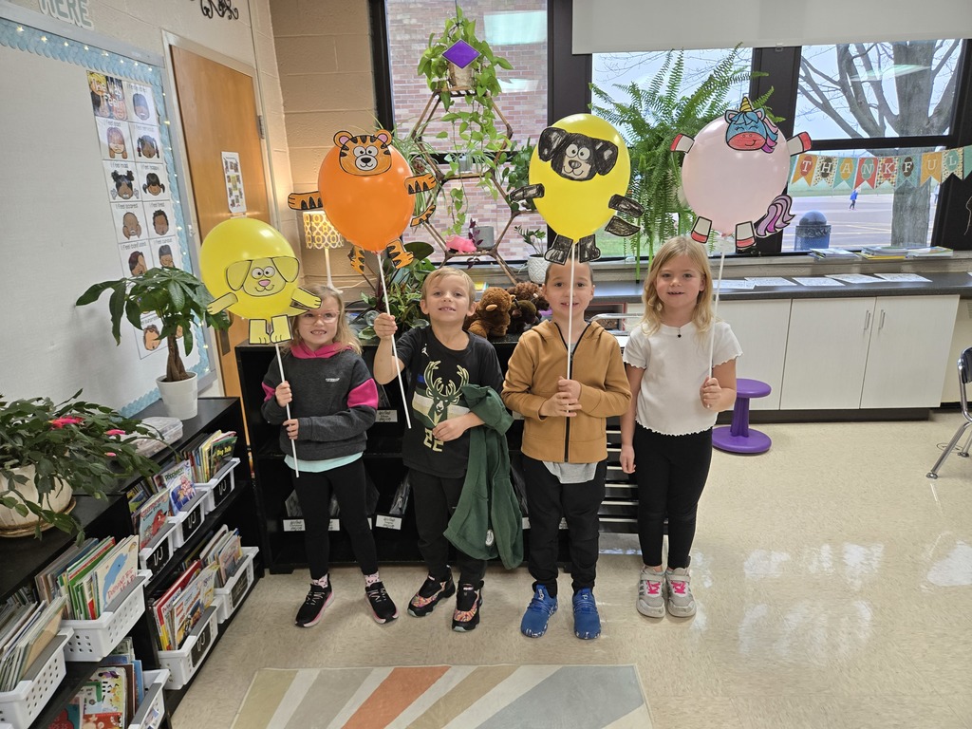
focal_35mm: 23
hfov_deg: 73.9
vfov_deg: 58.9
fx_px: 646
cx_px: 486
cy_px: 364
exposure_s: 1/120
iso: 125
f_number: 1.8
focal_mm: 5.4
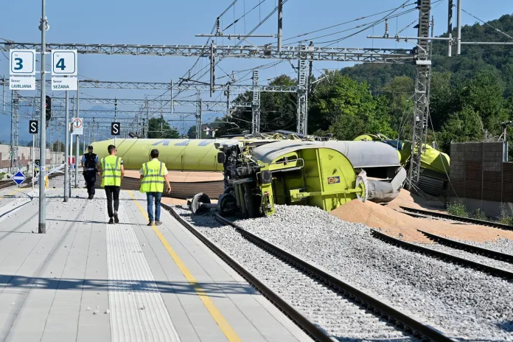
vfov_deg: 12.8
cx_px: 278
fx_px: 1525
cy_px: 163
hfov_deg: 19.1
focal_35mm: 107
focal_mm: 98
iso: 160
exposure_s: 1/2500
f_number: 5.6
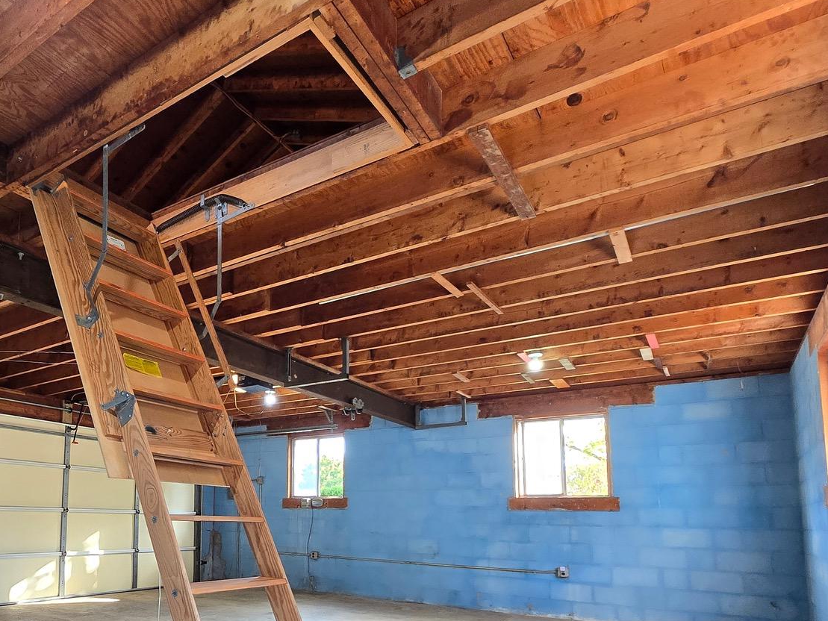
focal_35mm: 24
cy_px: 445
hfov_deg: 68.3
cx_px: 237
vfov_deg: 54.8
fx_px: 574
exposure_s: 1/60
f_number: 2.2
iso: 200
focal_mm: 1.7
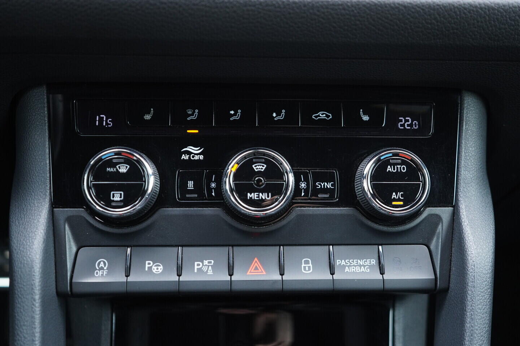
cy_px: 173
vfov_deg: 36.9
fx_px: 520
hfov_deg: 53.1
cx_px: 260
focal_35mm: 36
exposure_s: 1/40
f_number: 2.8
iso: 800
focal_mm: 24
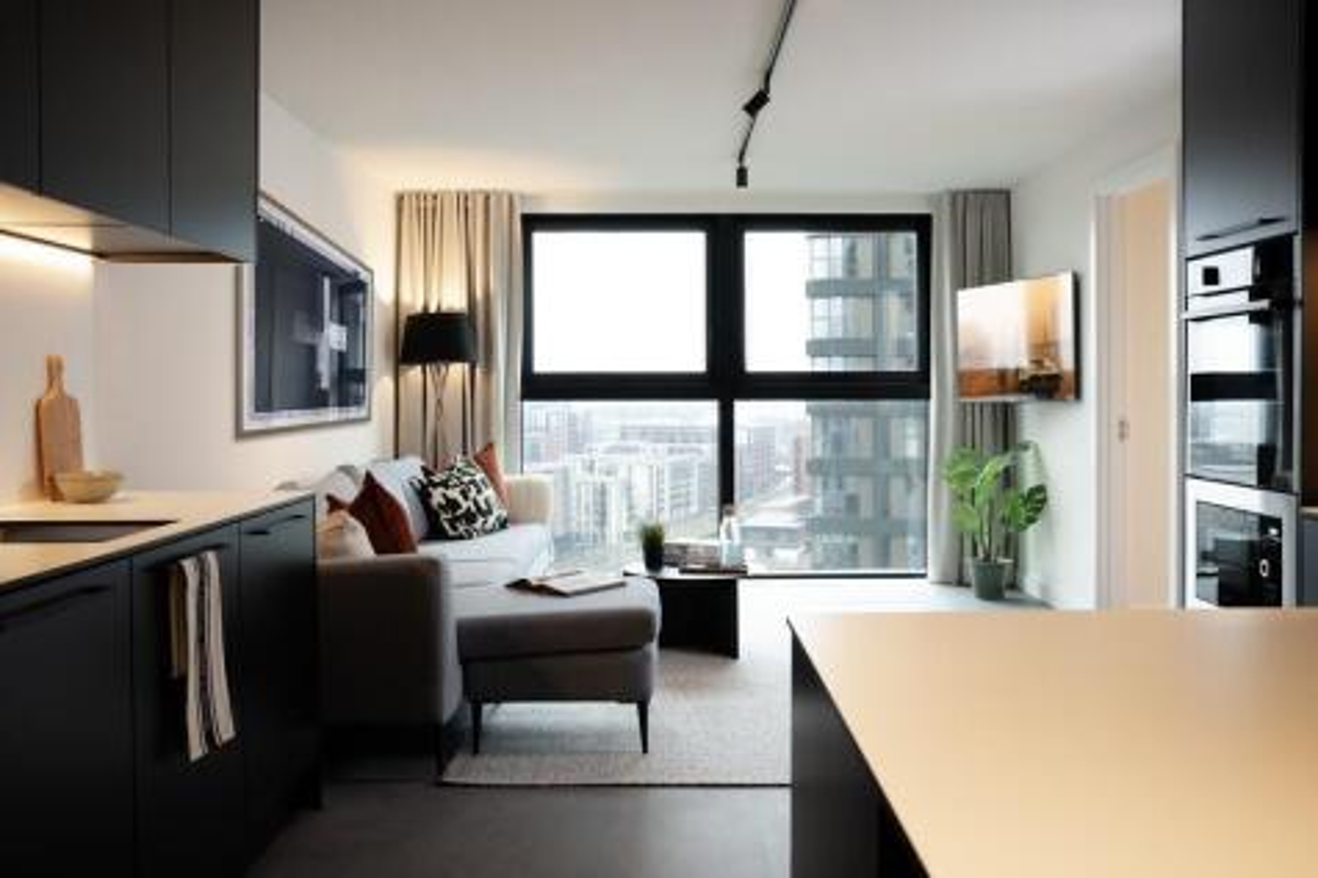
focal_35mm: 33
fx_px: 1200
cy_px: 439
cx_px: 659
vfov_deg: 40.2
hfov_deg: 57.5
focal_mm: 32.8
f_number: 8
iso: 400
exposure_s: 1/6
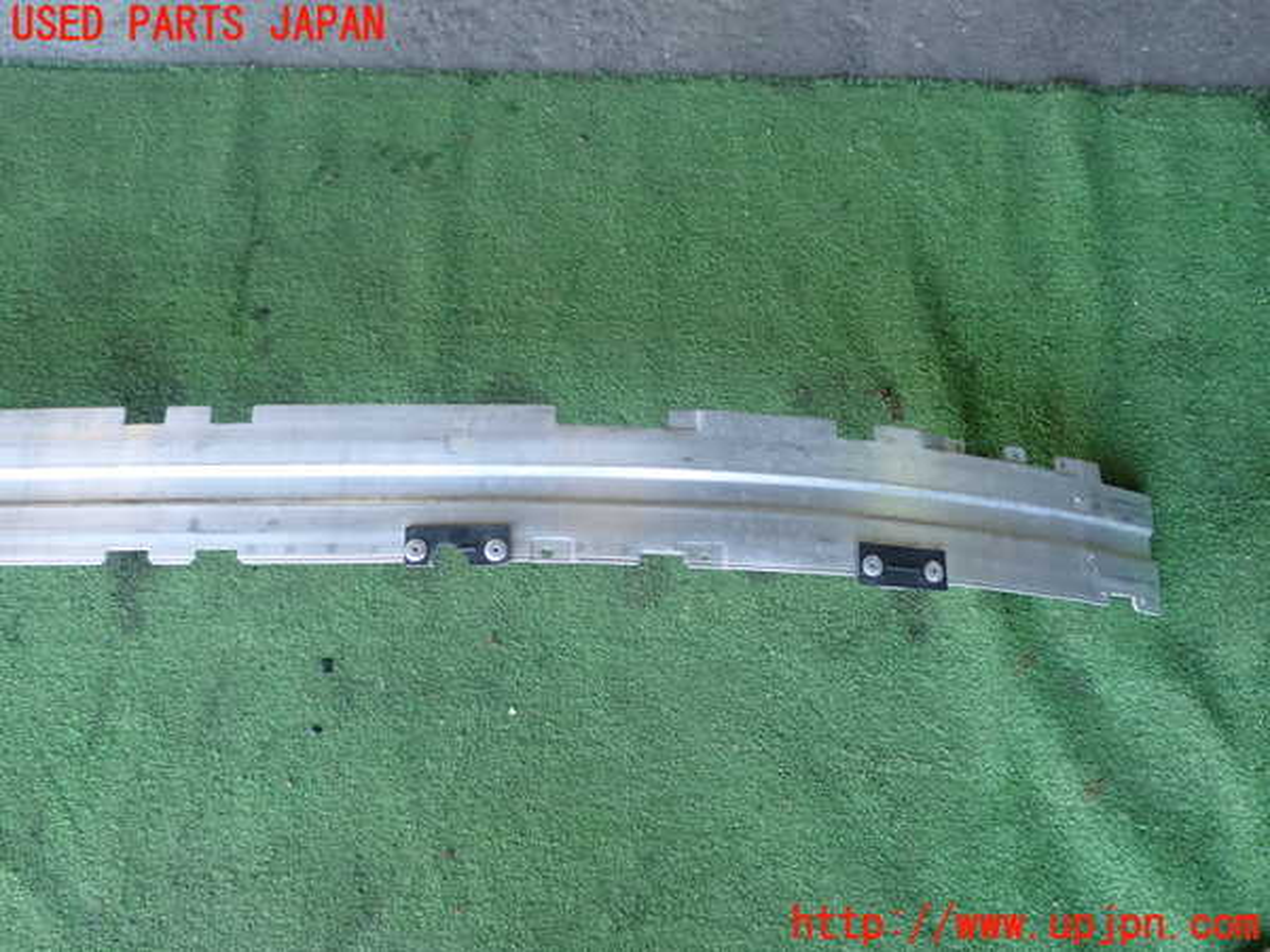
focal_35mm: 32
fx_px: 1174
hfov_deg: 56.8
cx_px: 635
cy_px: 476
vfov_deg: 44.2
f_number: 2.4
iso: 200
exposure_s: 1/60
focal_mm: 5.79
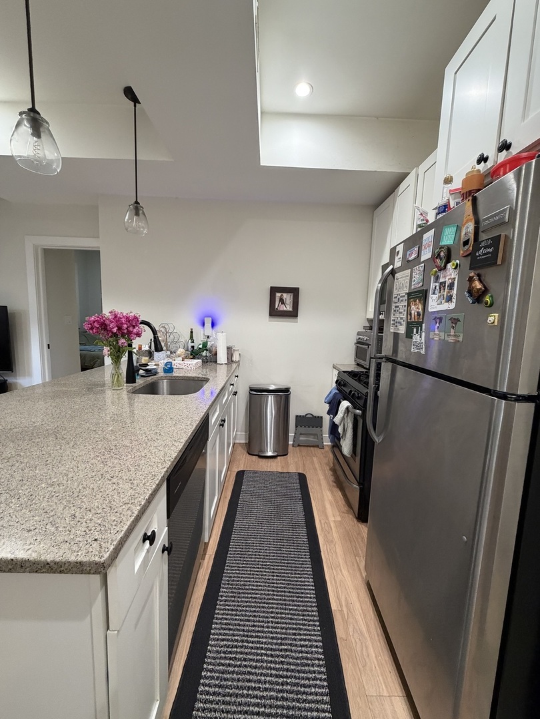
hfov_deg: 85.7
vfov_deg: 102.1
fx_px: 291
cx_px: 270
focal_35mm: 14
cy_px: 360
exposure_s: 1/60
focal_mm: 2.22
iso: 320
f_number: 2.2
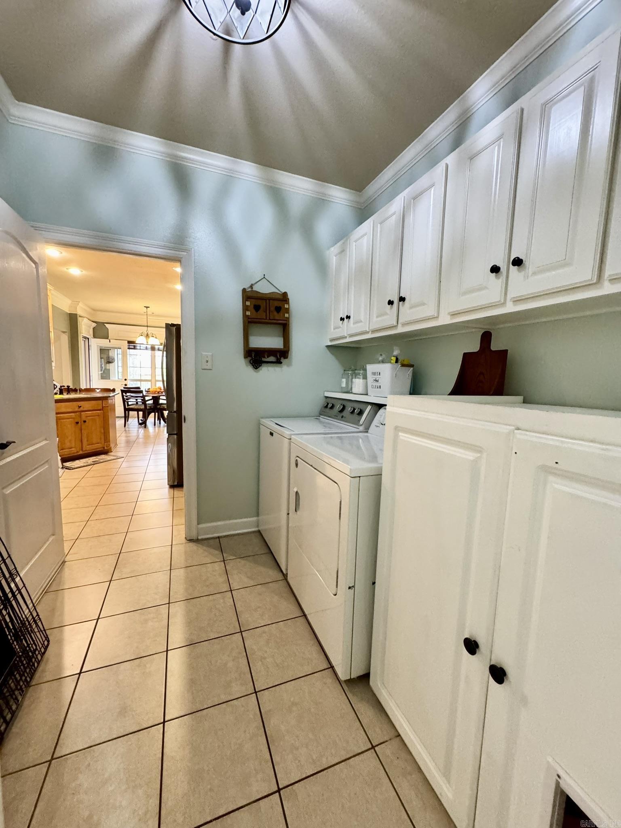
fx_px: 335
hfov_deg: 85.7
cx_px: 310
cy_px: 414
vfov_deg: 102.1
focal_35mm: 14
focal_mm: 2.22
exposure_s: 1/60
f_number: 2.2
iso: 640
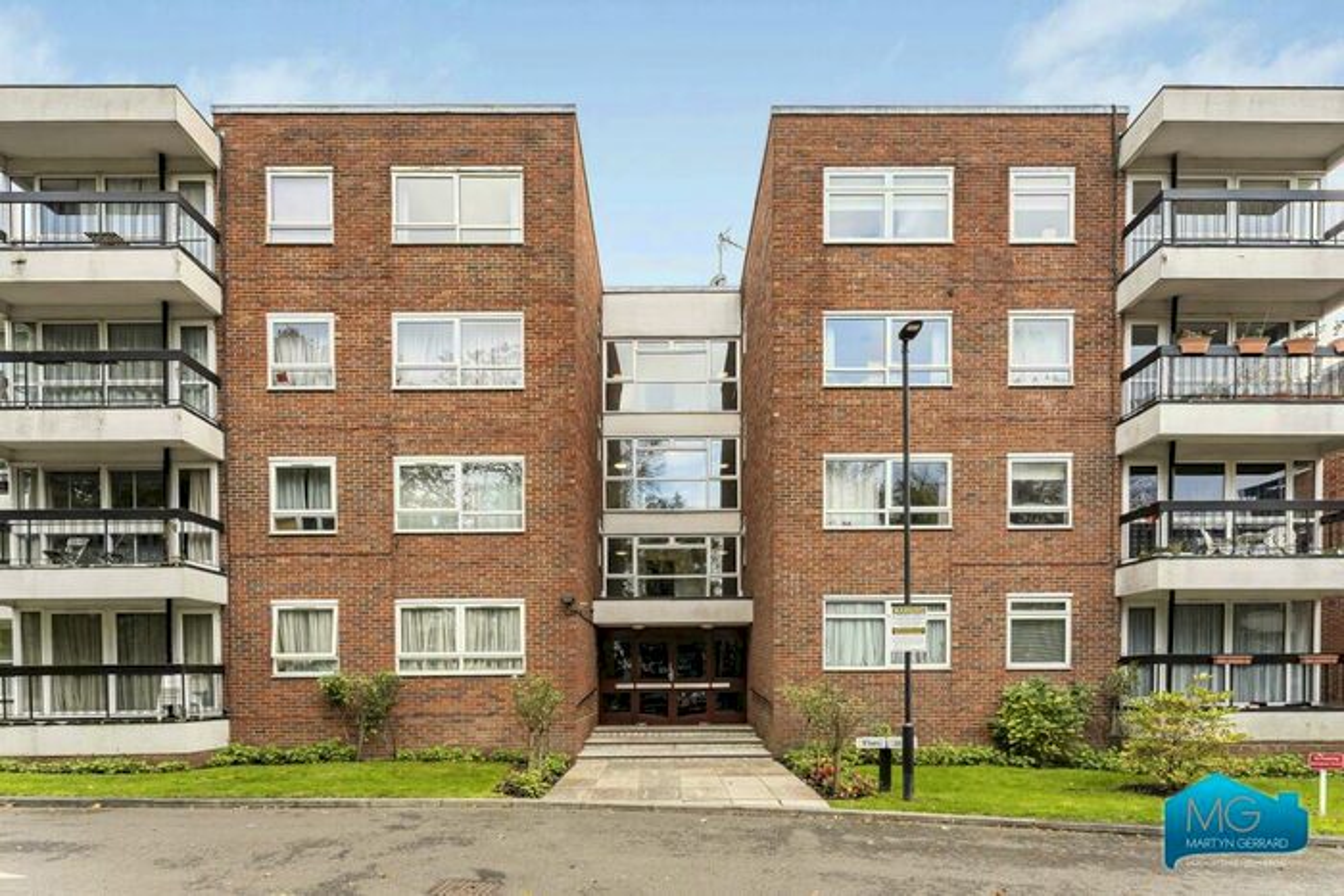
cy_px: 448
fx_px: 523
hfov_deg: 104.2
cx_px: 672
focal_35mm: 14
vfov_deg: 81.2
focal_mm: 14
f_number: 11
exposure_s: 1/40
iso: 200
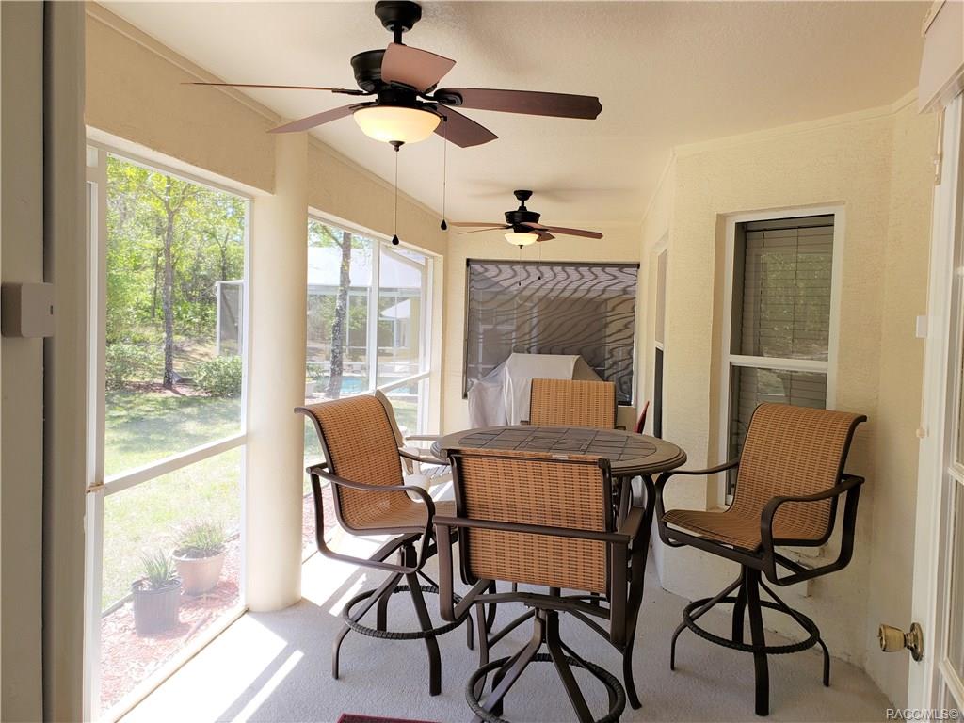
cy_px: 362
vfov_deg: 53.1
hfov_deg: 67.3
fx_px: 724
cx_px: 482
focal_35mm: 26
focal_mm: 4.3
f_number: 2.4
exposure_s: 1/181
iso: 50
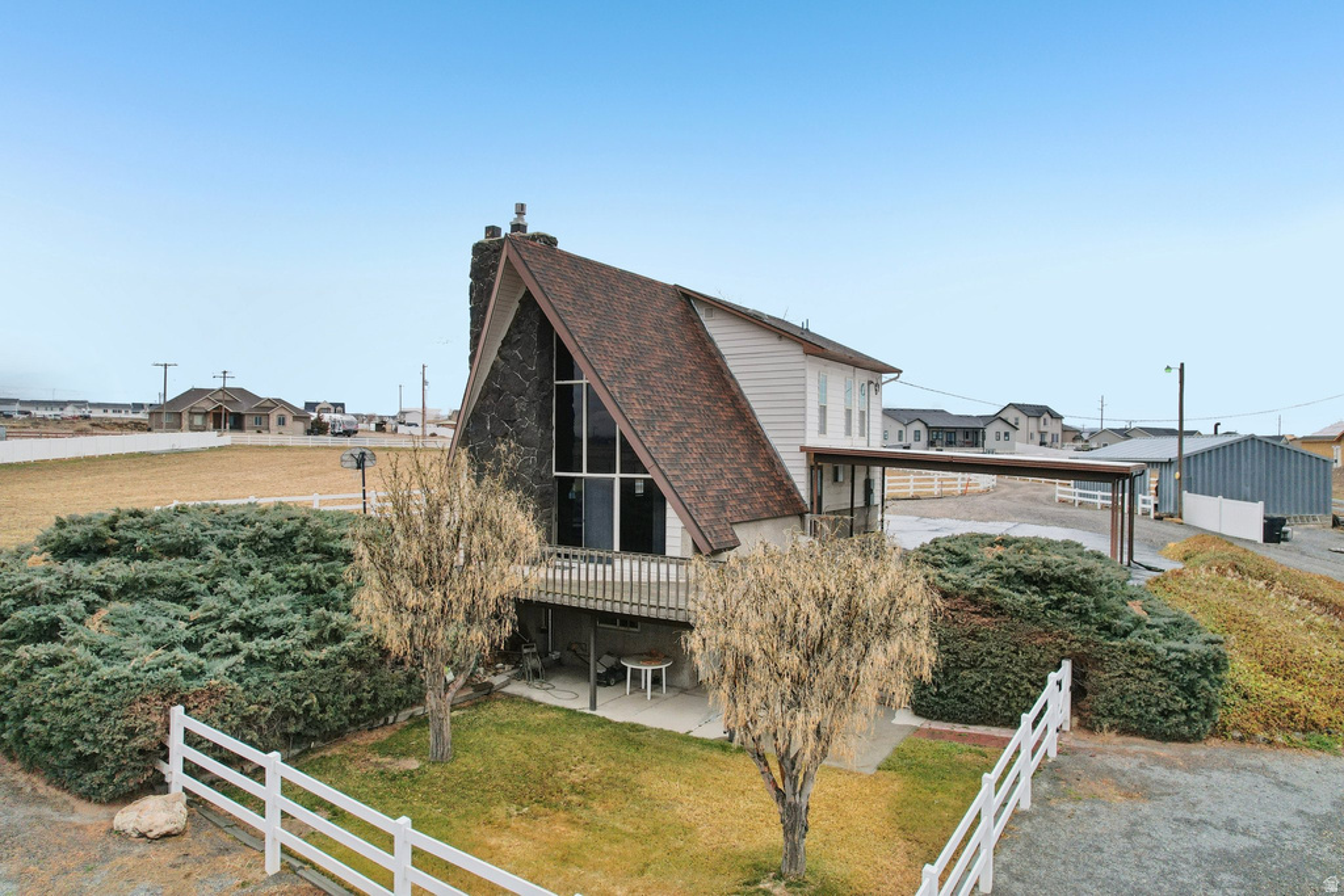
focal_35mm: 22
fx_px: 821
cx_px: 672
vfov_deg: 57.2
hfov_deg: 78.6
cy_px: 448
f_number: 2.8
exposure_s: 1/80
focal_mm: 8.4
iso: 100
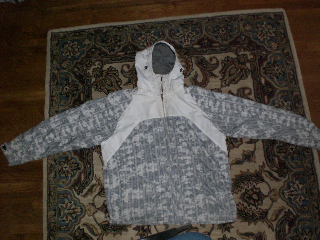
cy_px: 120
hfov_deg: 49.0
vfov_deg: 37.7
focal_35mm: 38
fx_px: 351
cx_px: 160
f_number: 3.1
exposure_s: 1/30
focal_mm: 6.3
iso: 200
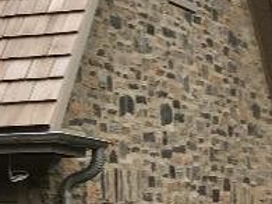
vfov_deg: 7.2
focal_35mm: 207
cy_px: 48
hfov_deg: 9.1
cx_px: -240
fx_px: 1626
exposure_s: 1/2128
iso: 20
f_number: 1.8
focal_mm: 3.99
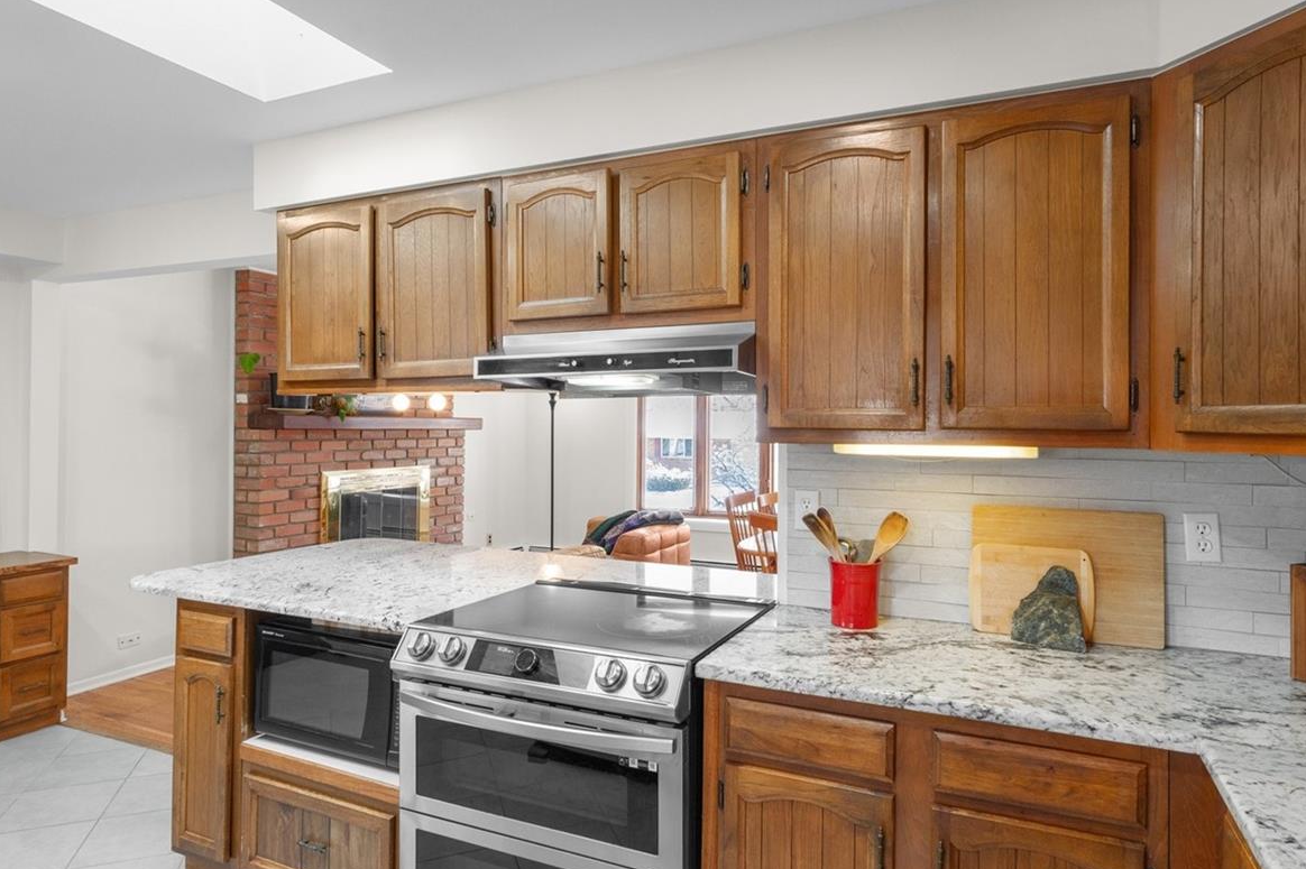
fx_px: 798
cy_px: 432
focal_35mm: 22
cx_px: 672
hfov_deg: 78.6
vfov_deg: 57.2
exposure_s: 1/8
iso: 640
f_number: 9
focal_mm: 16
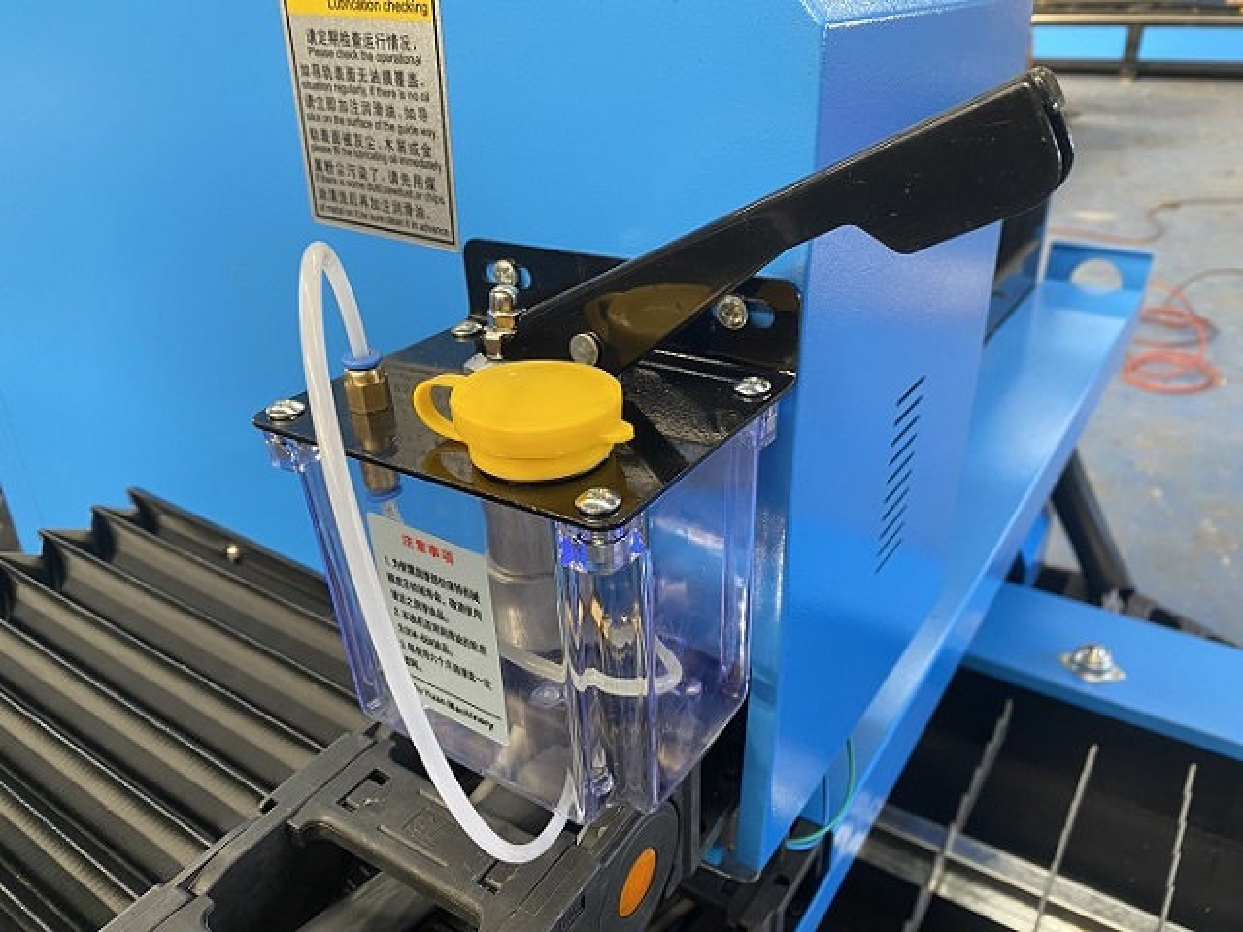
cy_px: 466
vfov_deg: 53.1
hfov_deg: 67.3
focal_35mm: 26
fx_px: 934
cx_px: 622
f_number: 1.8
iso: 125
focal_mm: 4.25
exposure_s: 1/96
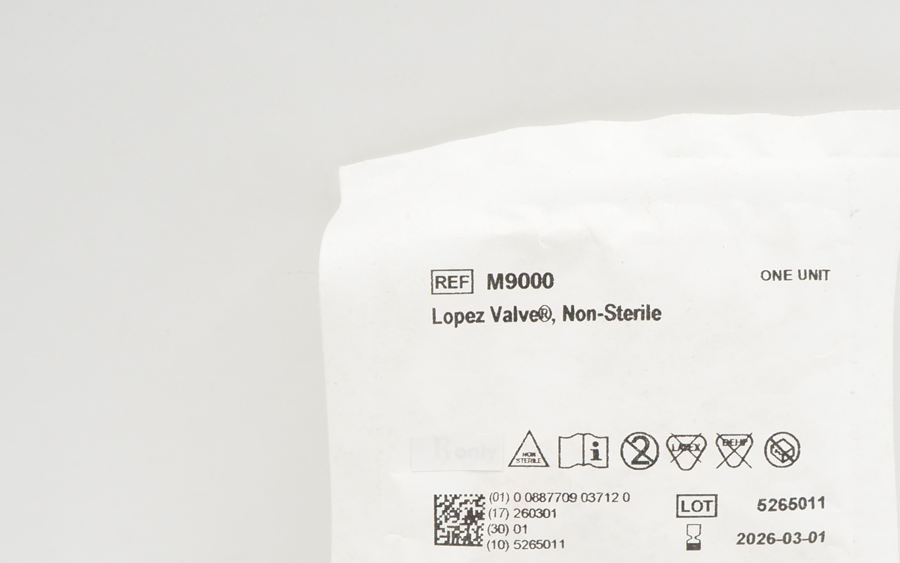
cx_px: 607
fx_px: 1496
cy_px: 458
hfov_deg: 33.2
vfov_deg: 21.0
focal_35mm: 61
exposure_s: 1/30
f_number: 5.6
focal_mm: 18
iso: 200
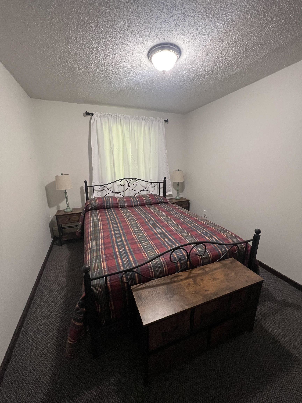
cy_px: 202
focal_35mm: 13
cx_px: 151
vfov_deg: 106.2
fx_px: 151
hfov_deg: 89.9
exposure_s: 1/60
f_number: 1.8
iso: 320
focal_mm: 1.57
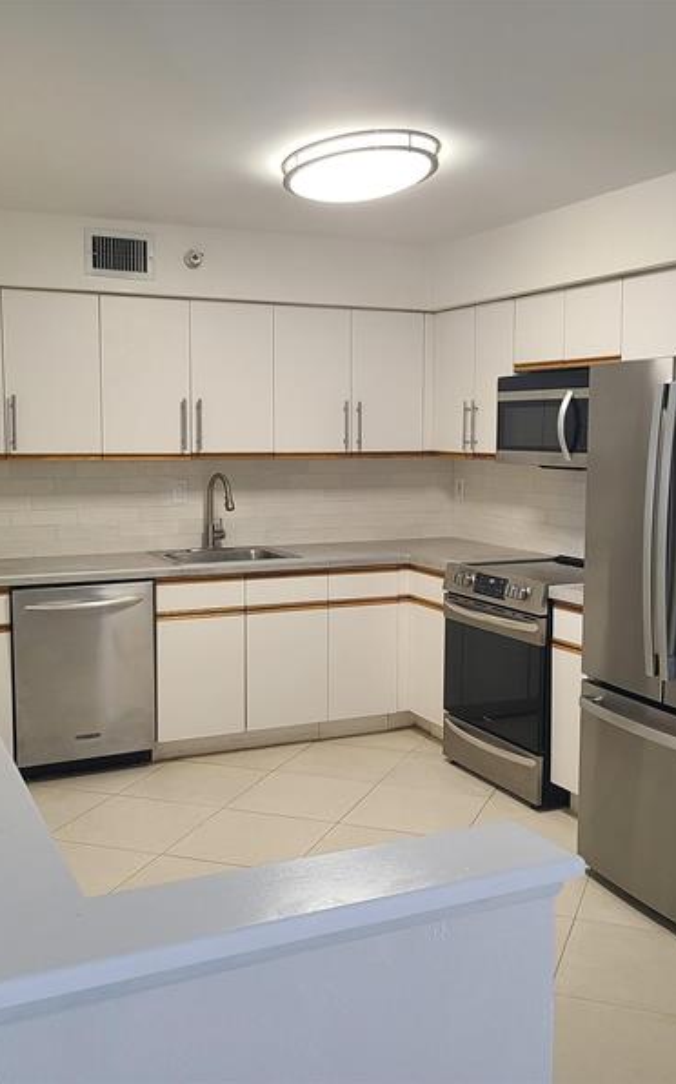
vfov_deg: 52.8
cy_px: 540
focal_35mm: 37
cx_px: 367
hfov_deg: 34.4
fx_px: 1092
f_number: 1.8
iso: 80
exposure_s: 1/60
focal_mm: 5.4
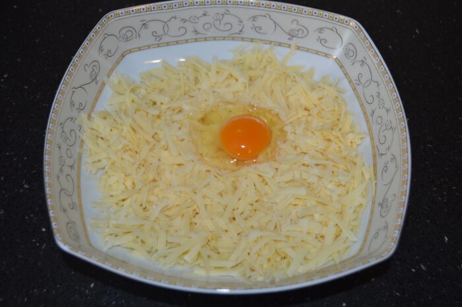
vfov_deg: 34.1
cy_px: 154
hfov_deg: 49.6
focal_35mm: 39
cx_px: 231
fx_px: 500
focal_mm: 26
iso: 400
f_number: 4.2
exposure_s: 1/60
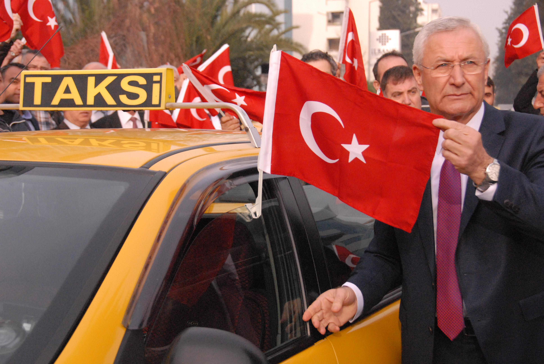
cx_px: 272
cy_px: 182
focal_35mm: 69
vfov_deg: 19.8
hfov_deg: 29.2
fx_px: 1044
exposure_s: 1/2500
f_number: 6.3
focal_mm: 46
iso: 1600
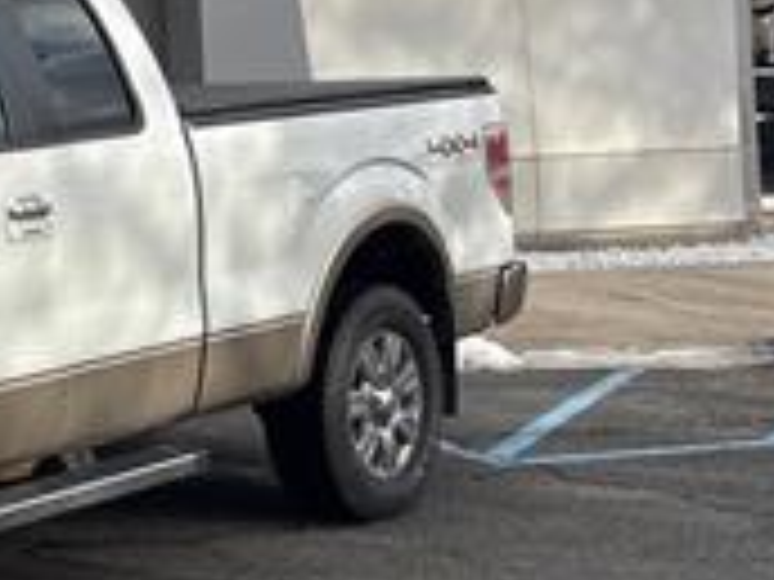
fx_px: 2169
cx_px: -328
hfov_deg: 18.3
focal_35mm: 97
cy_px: 54
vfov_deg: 15.1
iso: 50
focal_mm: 5.96
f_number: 1.6
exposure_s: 1/1901
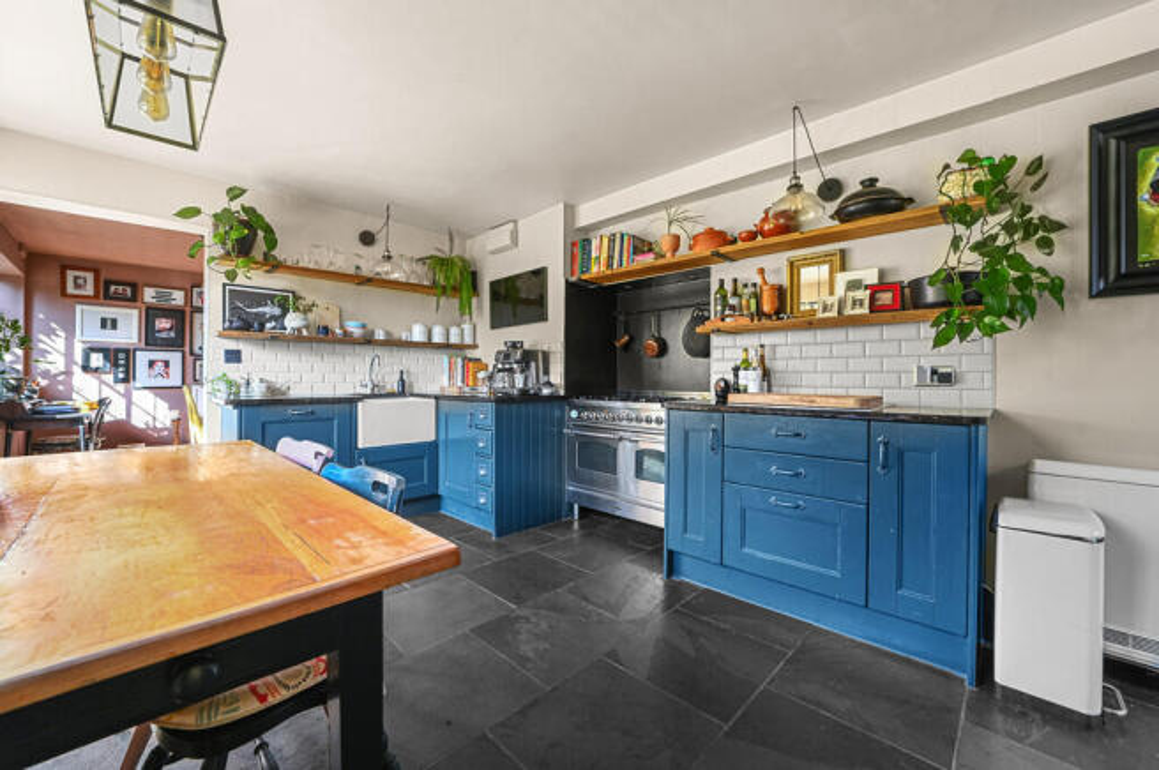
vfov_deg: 81.1
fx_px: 450
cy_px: 385
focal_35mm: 14
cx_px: 580
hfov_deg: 104.3
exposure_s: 1/10
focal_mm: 14
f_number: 7.1
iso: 400
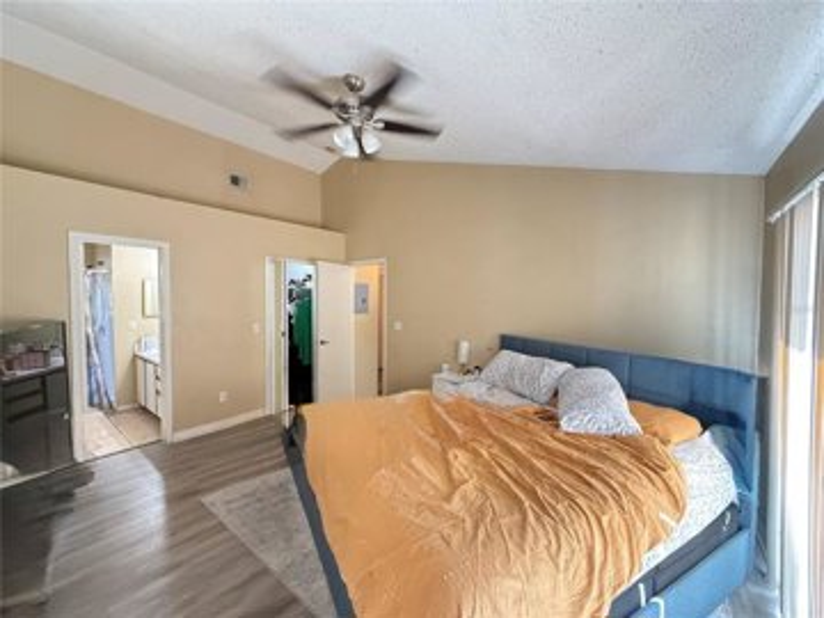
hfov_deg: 102.1
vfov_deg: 85.7
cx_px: 412
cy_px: 309
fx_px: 333
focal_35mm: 14
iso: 640
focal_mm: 2.22
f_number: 2.2
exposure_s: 1/60
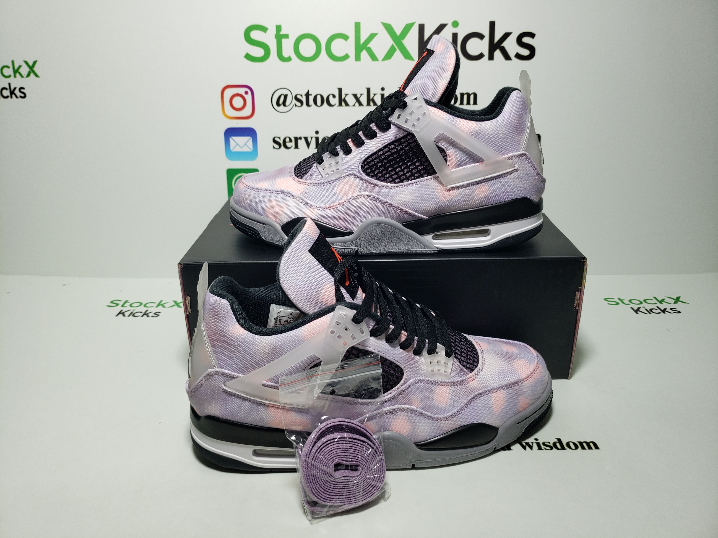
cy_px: 269
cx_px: 359
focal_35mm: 26
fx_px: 539
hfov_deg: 67.3
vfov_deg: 53.1
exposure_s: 1/359
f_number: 1.5
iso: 50
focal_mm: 4.3
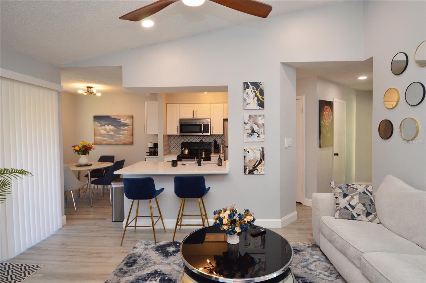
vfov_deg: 67.3
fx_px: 213
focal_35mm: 18
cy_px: 142
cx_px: 213
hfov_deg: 90.1
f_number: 4
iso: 400
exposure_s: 1/60
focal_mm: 12
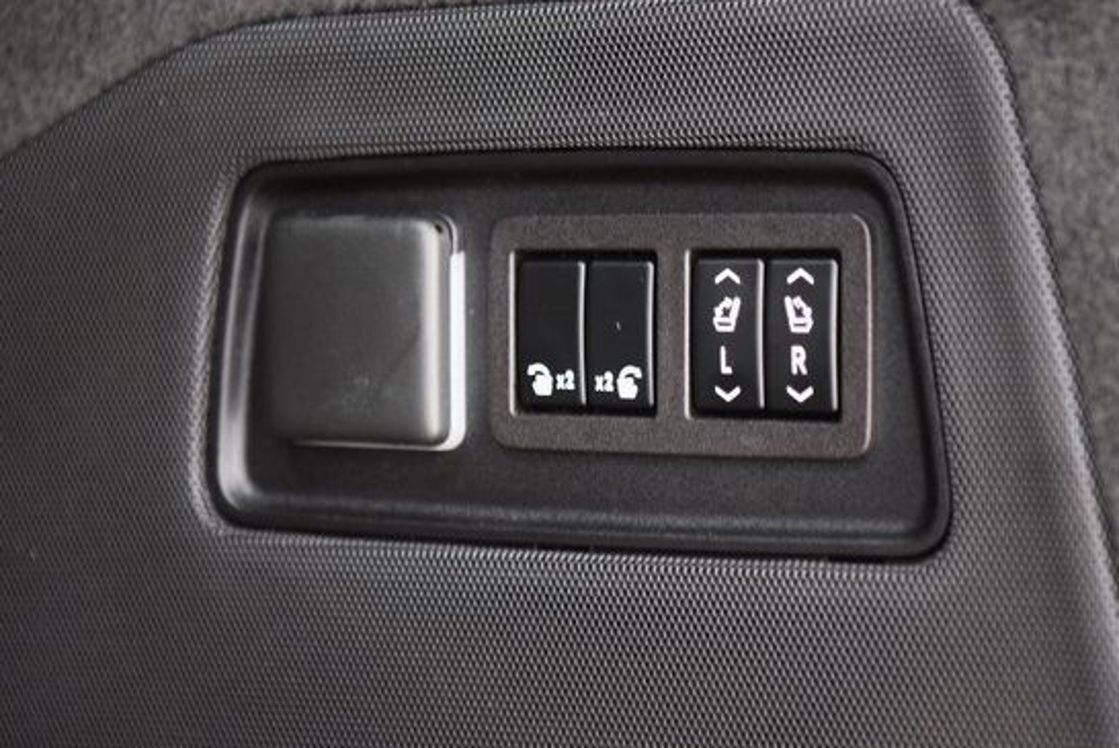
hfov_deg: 16.6
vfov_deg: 11.2
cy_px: 364
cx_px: 605
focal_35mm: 123
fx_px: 3826
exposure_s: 1/2.5
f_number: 2.8
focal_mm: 70
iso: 1600
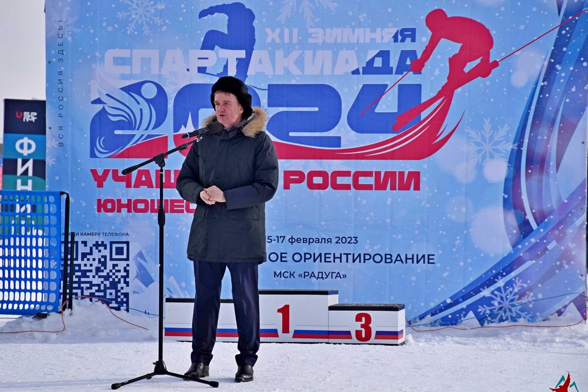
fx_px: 2573
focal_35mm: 158
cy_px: 196
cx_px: 294
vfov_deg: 8.7
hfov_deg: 13.0
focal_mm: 105
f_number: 6.3
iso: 400
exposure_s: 1/1600
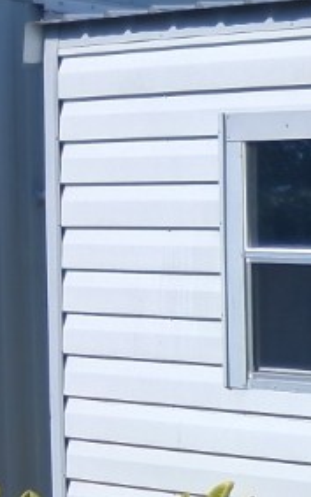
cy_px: 548
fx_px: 1898
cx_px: 1258
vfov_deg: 14.6
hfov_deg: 7.0
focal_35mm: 140
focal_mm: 3.98
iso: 25
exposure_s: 1/623
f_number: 1.8
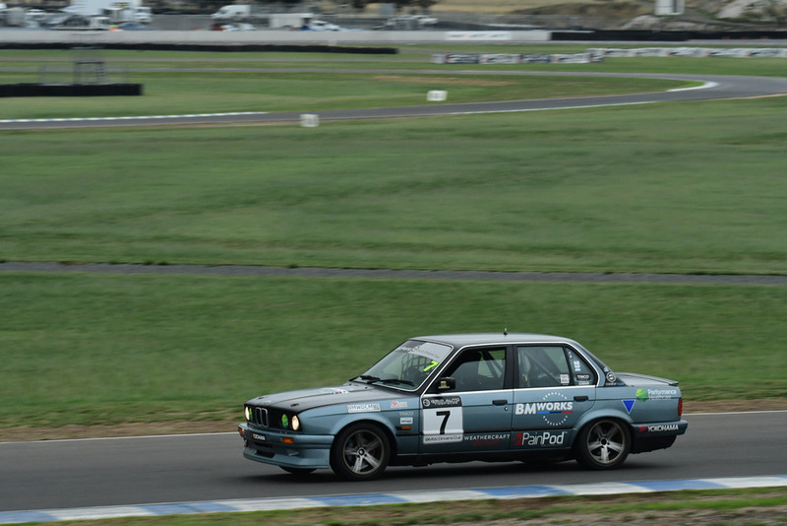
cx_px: 394
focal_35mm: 168
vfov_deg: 8.2
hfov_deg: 12.2
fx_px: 3674
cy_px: 263
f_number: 11
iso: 1600
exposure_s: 1/320
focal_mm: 112
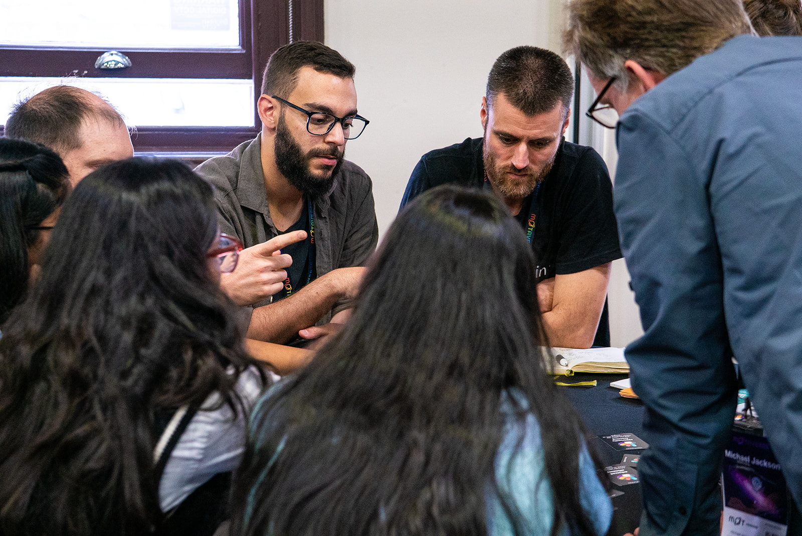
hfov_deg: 28.8
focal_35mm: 70
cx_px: 401
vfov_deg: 19.5
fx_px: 1560
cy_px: 268
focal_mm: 70
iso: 3200
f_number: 5.6
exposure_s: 1/60
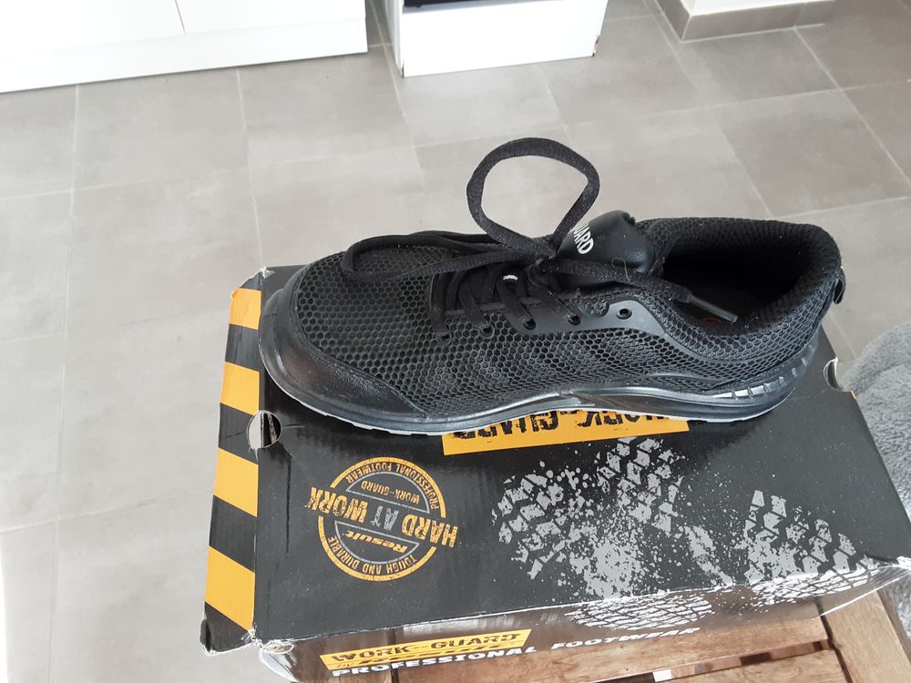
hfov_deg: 63.4
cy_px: 342
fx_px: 737
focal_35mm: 28
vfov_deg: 49.7
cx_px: 456
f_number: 1.9
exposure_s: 1/50
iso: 100
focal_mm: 2.9
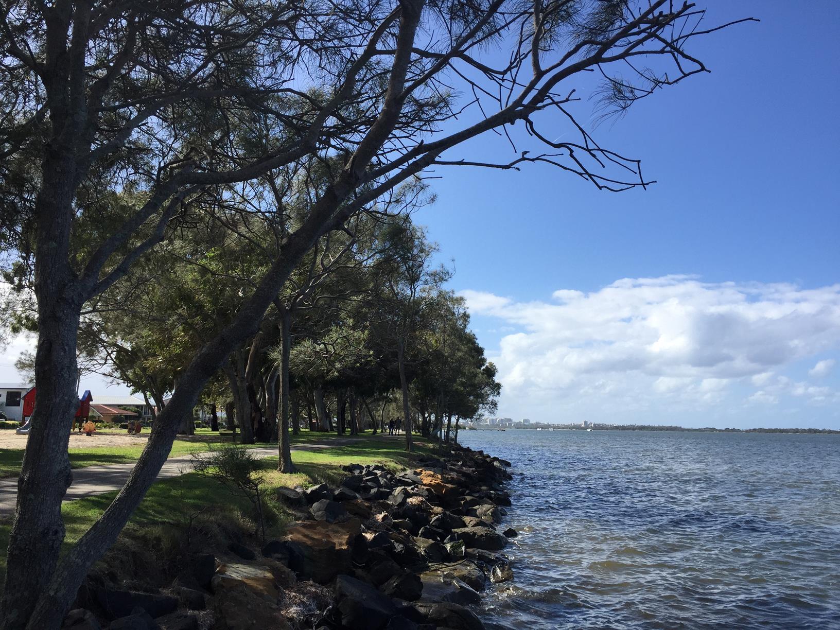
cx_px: 420
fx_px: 704
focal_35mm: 29
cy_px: 315
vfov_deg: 48.2
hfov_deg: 61.7
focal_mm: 4.15
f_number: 2.2
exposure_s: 1/2083
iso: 32
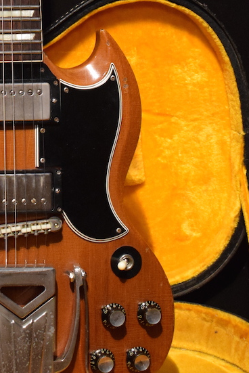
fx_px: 1226
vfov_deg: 16.7
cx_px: -18
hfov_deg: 11.4
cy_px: -45
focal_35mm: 118
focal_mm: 29
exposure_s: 1/30
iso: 2500
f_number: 4.2
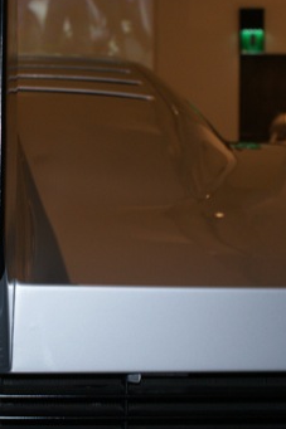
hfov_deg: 17.0
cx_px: 25
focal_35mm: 79
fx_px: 942
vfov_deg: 25.7
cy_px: 233
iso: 400
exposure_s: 1/60
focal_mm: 28
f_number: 5.6
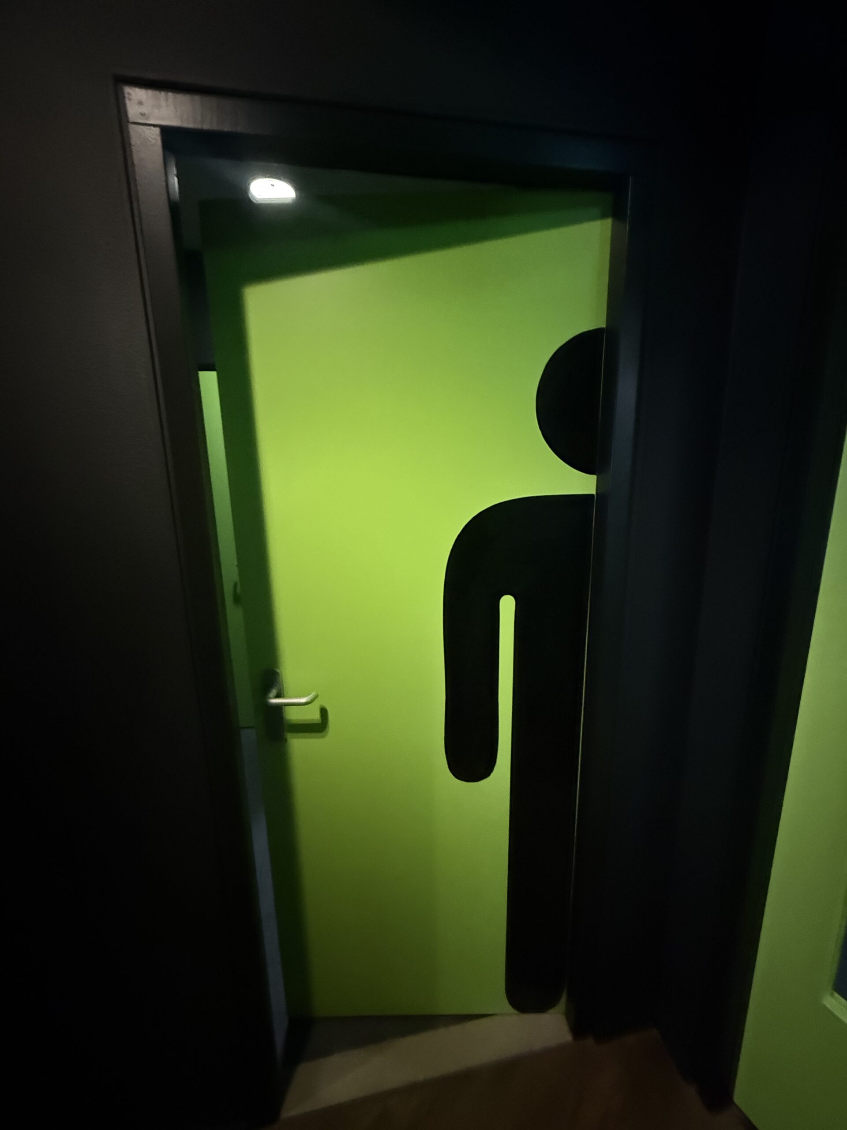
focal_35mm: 14
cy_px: 565
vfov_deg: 102.1
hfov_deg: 85.7
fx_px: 457
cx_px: 424
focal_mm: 2.22
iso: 1250
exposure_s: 1/33
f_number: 2.2
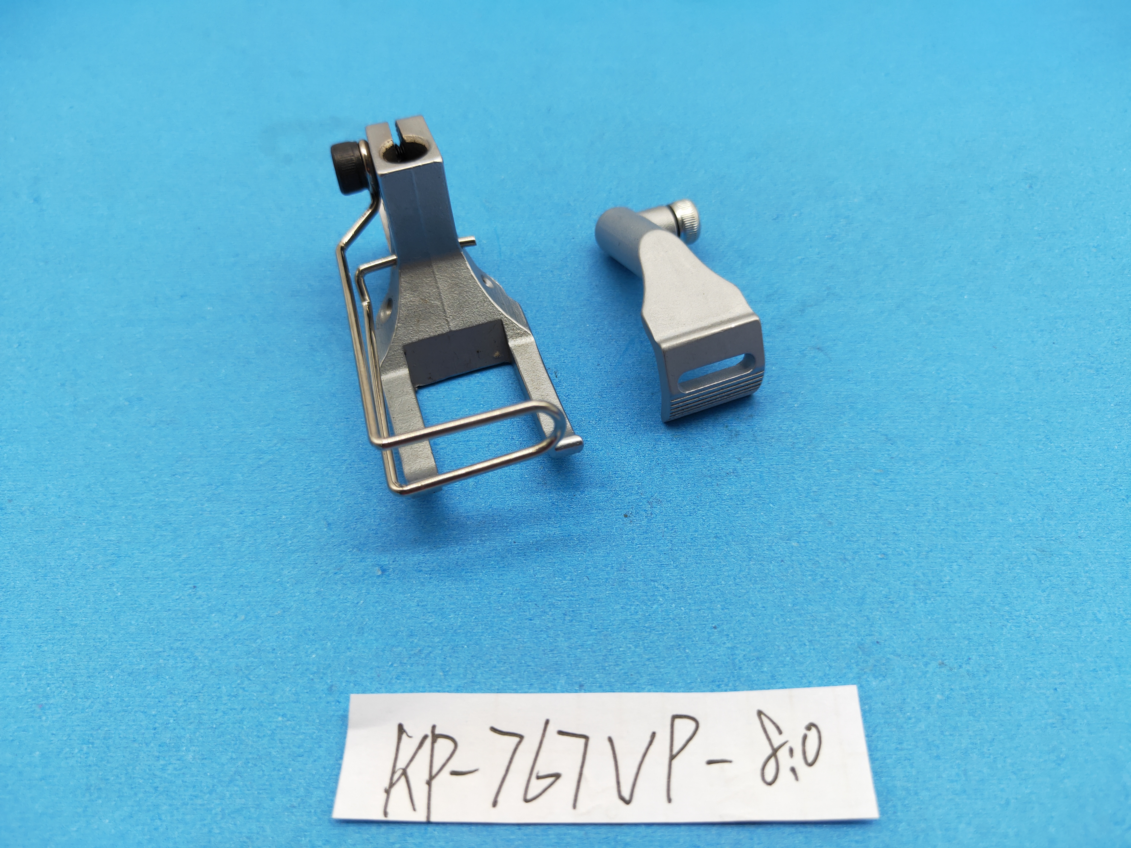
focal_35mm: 23
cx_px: 566
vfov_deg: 58.9
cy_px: 424
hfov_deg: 73.9
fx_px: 751
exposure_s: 1/50
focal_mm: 3.97
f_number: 1.7
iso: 101
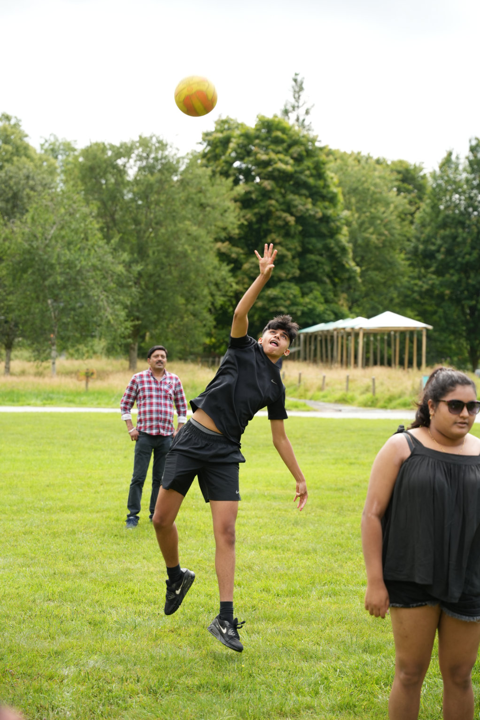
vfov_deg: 28.8
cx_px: 240
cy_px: 360
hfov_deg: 19.5
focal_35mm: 70
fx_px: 1400
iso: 400
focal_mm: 70
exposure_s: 1/800
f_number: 3.5
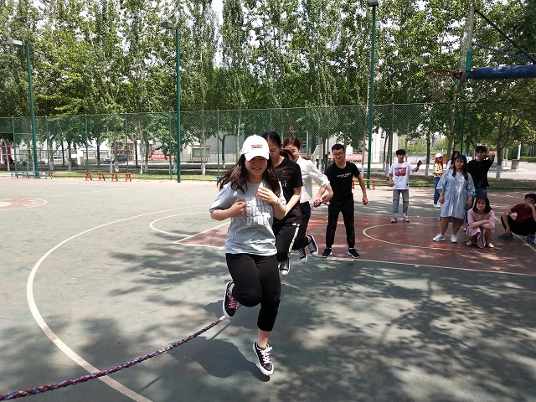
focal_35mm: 30
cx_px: 268
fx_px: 465
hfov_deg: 60.0
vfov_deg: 46.8
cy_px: 201
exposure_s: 1/941
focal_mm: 3.95
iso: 50
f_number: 1.8
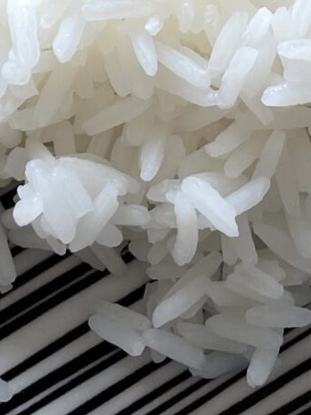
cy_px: -235
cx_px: 240
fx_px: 1760
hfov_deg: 10.1
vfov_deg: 12.6
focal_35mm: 147
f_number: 1.6
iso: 40
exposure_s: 1/121
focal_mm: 4.2
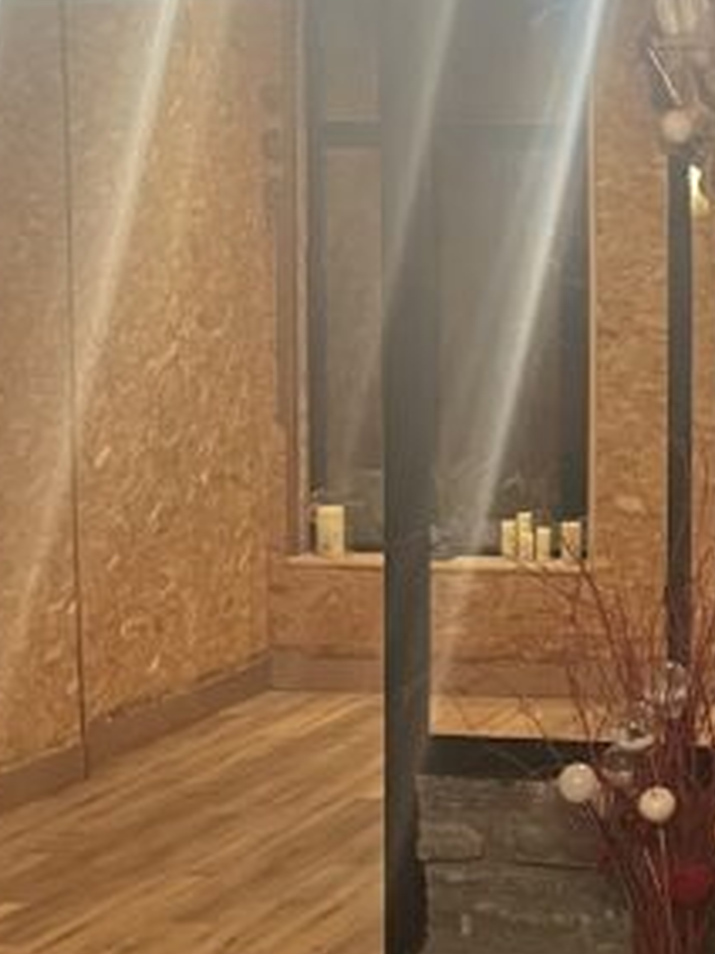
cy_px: 452
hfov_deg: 15.3
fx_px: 2591
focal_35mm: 94
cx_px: 813
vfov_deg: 20.9
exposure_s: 1/50
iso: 320
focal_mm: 5.1
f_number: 1.6
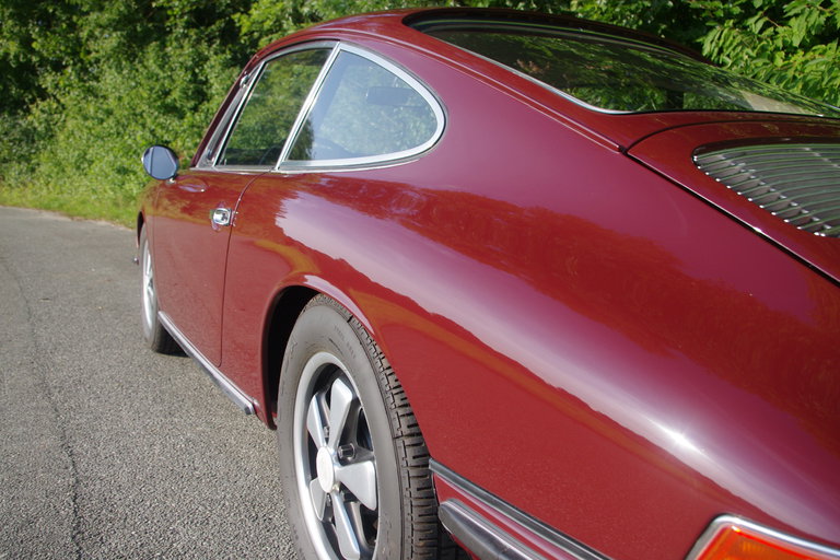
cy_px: 280
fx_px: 700
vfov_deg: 43.6
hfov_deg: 61.9
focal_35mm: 30
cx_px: 420
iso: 400
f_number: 5
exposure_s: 1/800
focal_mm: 20
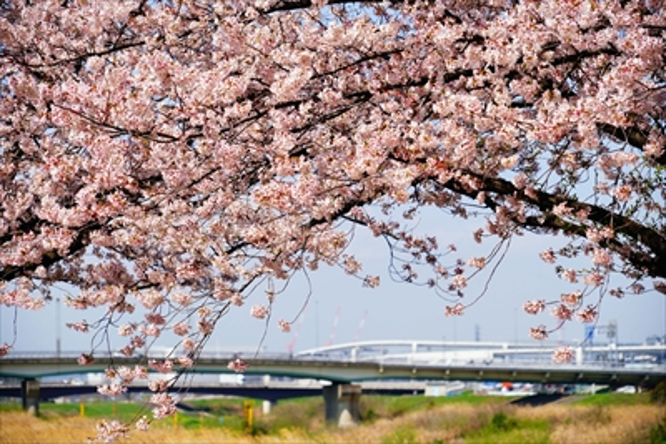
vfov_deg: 7.6
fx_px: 3350
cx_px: 333
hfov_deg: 11.4
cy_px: 222
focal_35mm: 181
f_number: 8
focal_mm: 181
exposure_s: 1/350
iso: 100
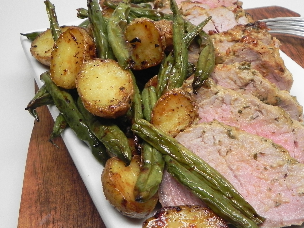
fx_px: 369
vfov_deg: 34.3
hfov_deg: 44.6
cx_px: 180
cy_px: 128
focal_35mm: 42
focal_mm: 5.2
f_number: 2.8
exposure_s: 1/49
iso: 160
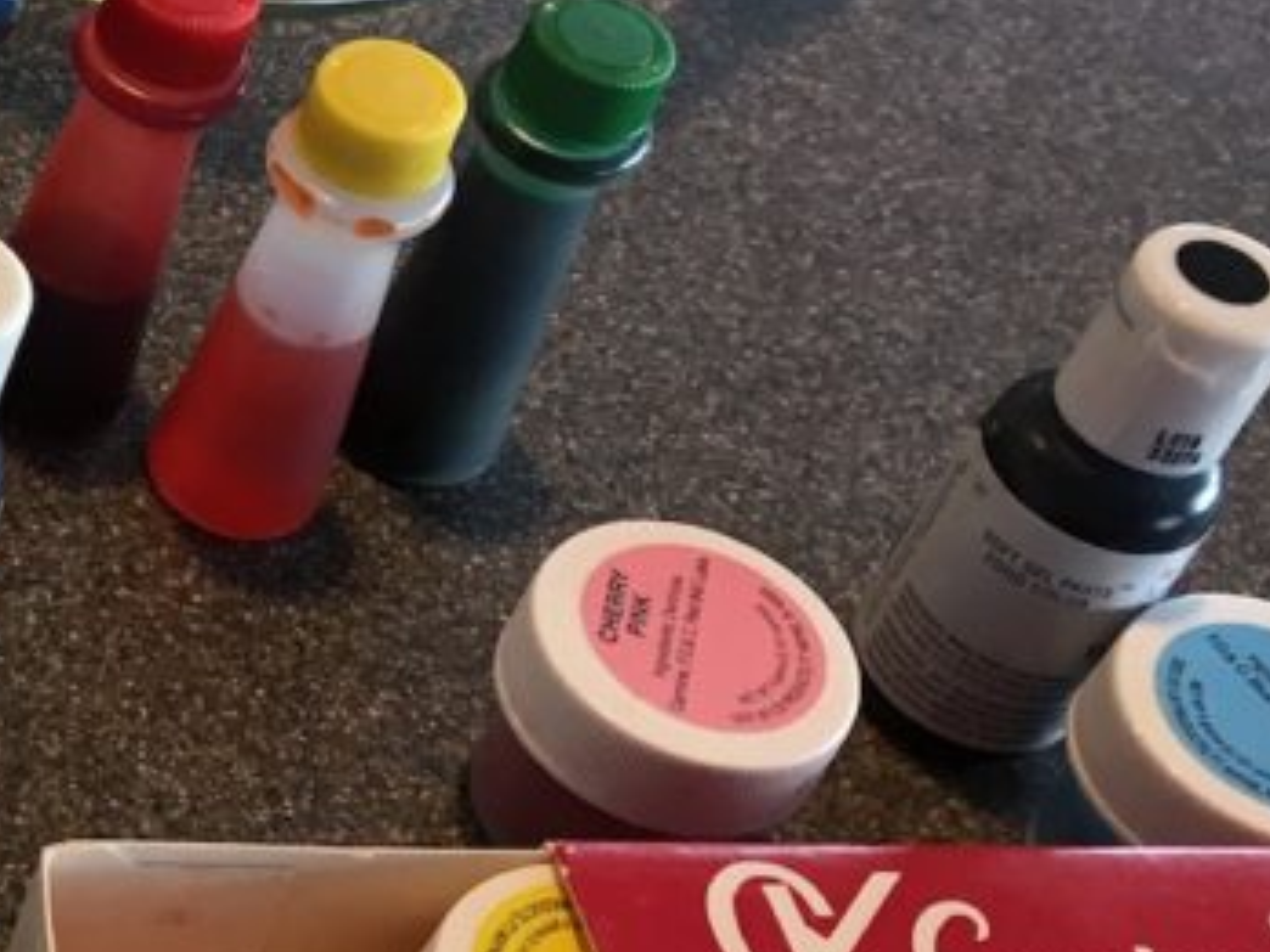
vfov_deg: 14.8
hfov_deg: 17.5
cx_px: -668
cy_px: 398
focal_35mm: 100
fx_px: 3669
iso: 50
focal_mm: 4.15
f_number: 2.2
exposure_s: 1/30
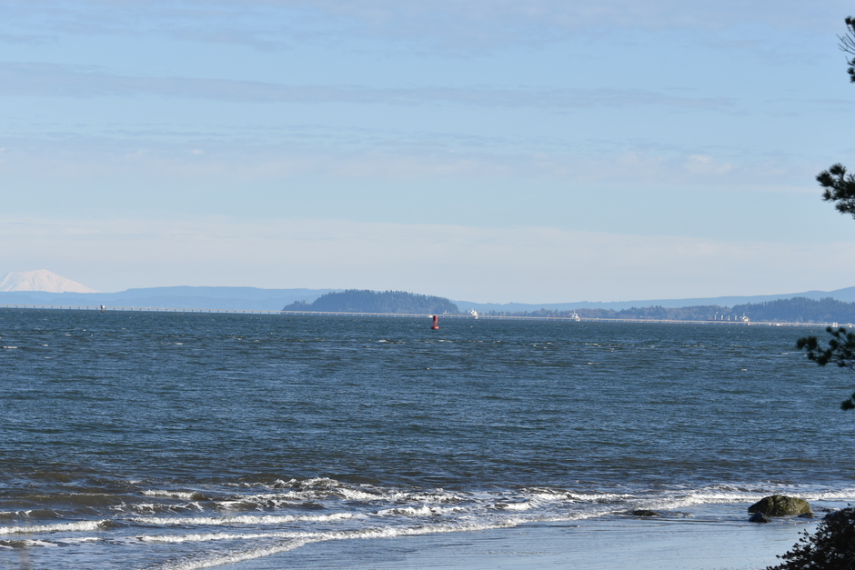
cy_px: 346
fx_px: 3397
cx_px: 423
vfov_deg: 9.6
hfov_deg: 14.3
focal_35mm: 143
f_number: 8
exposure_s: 1/250
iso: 100
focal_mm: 105
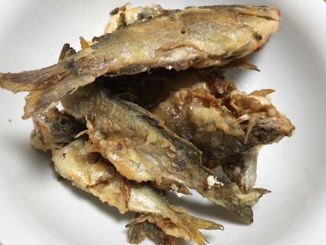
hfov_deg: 61.7
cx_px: 163
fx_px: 273
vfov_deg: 48.2
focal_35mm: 29
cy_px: 122
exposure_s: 1/33
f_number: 2.2
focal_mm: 4.15
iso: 100
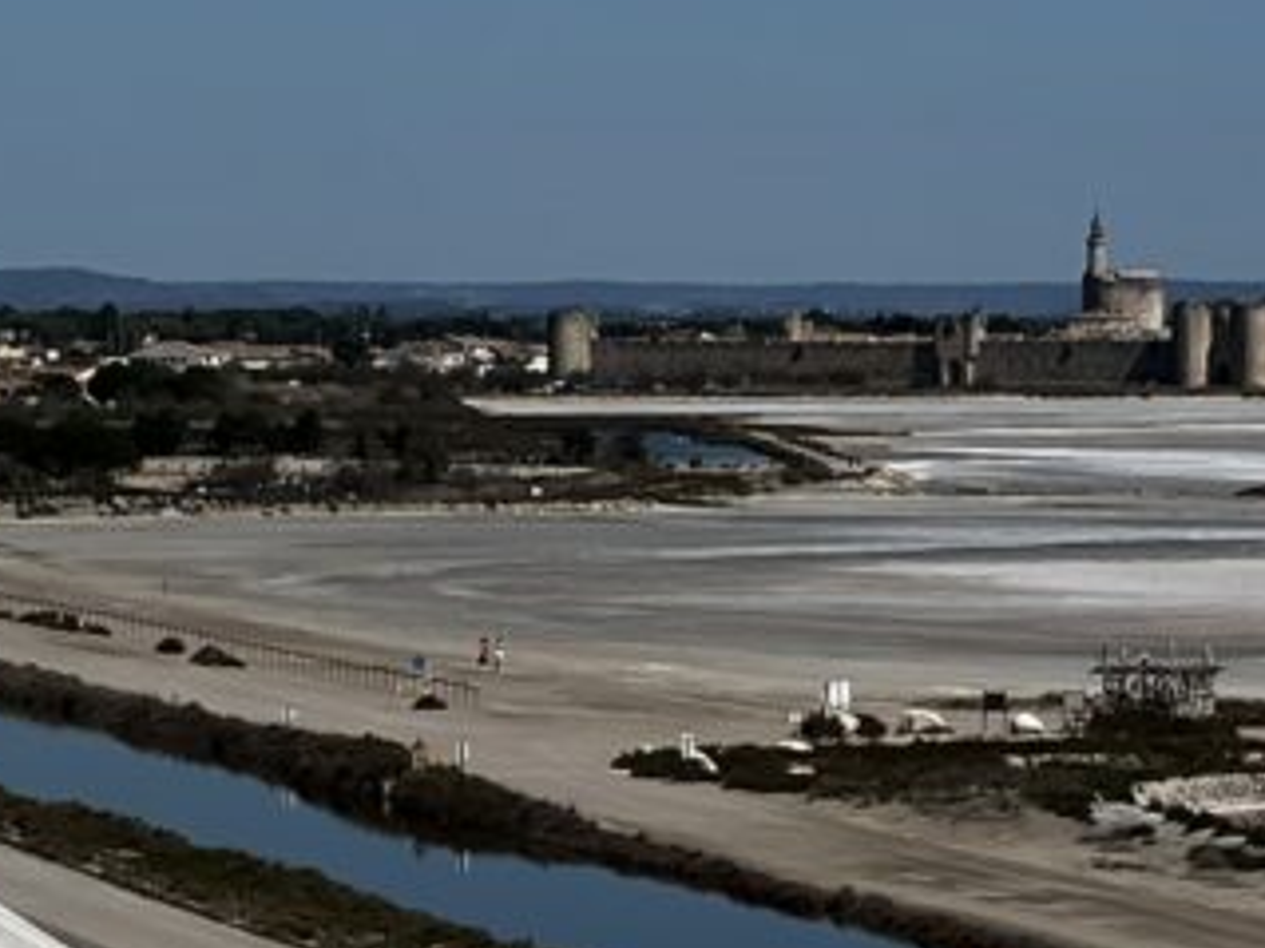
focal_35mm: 247
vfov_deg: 6.0
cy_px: 1293
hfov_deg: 8.0
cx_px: 892
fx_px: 9023
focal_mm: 9
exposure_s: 1/2597
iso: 32
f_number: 2.8
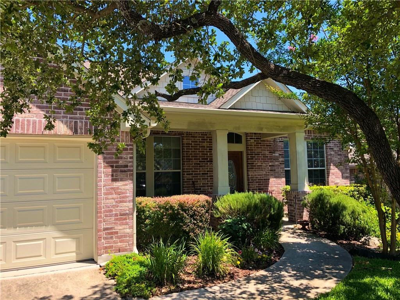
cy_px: 150
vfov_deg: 49.7
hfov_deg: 63.4
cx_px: 200
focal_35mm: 28
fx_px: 324
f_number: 1.8
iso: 20
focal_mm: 4
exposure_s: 1/496
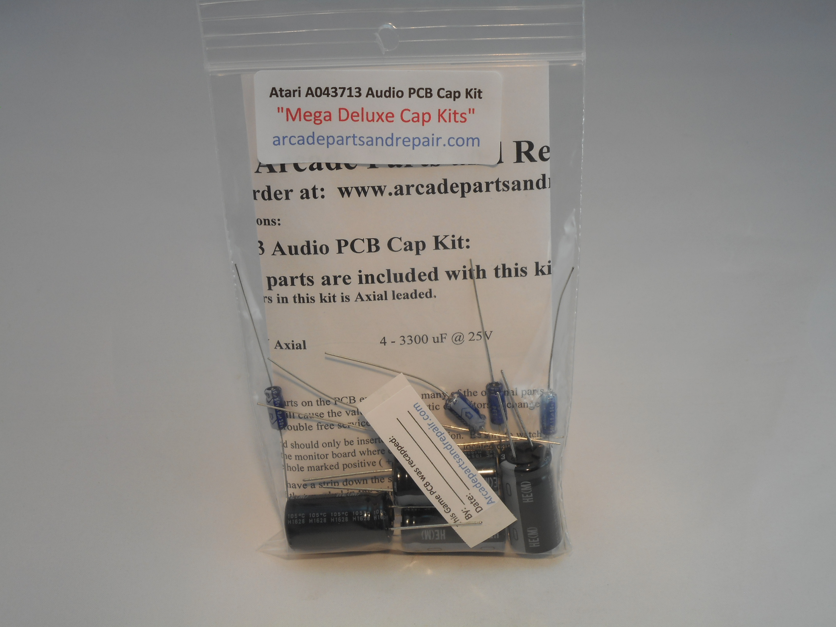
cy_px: 314
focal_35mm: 59
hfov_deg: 32.7
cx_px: 418
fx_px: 1425
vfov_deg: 24.8
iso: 80
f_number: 5.1
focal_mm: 10.5
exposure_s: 1/30
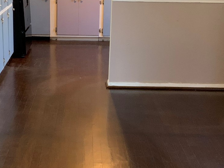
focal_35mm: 81
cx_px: 91
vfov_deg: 18.2
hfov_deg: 24.1
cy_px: 74
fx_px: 524
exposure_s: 1/60
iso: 160
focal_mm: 3
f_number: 1.8
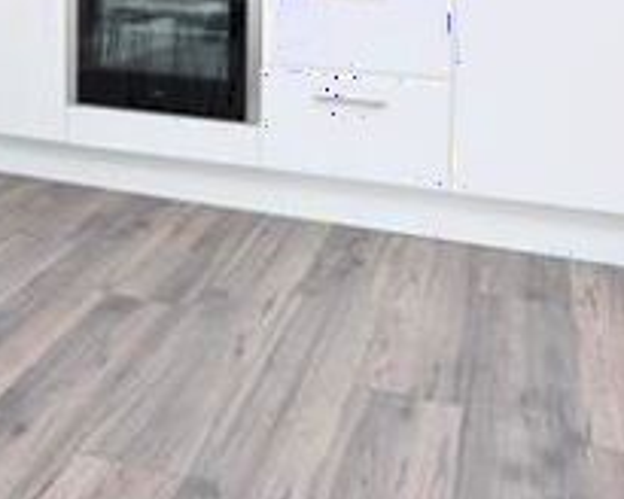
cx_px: 149
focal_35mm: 48
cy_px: -50
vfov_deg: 28.5
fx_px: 886
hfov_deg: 37.7
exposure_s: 1/100
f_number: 5
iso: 400
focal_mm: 10
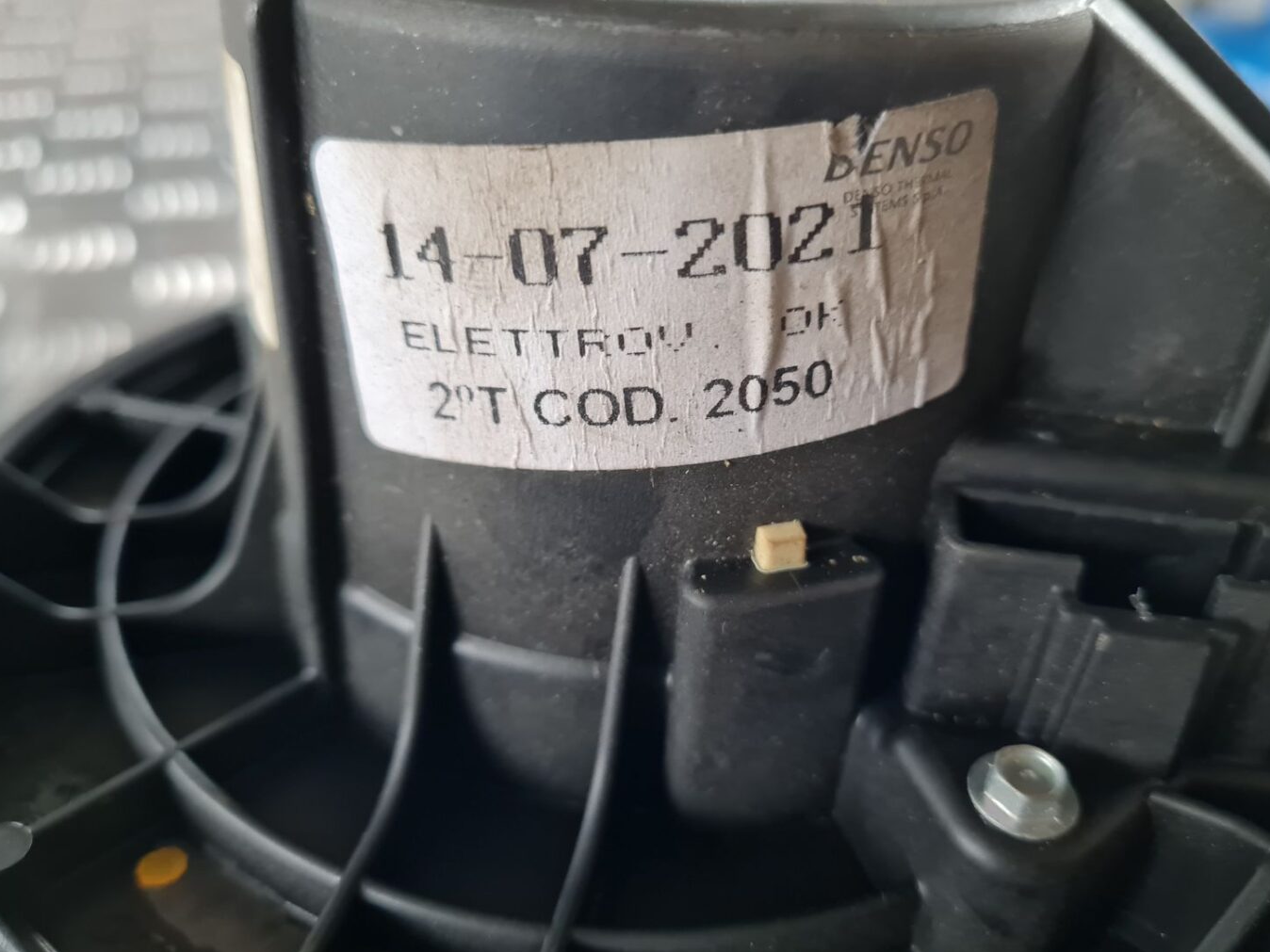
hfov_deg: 65.3
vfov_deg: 51.3
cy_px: 464
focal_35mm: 27
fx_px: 991
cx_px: 624
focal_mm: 5.4
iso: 400
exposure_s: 1/50
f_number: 1.8
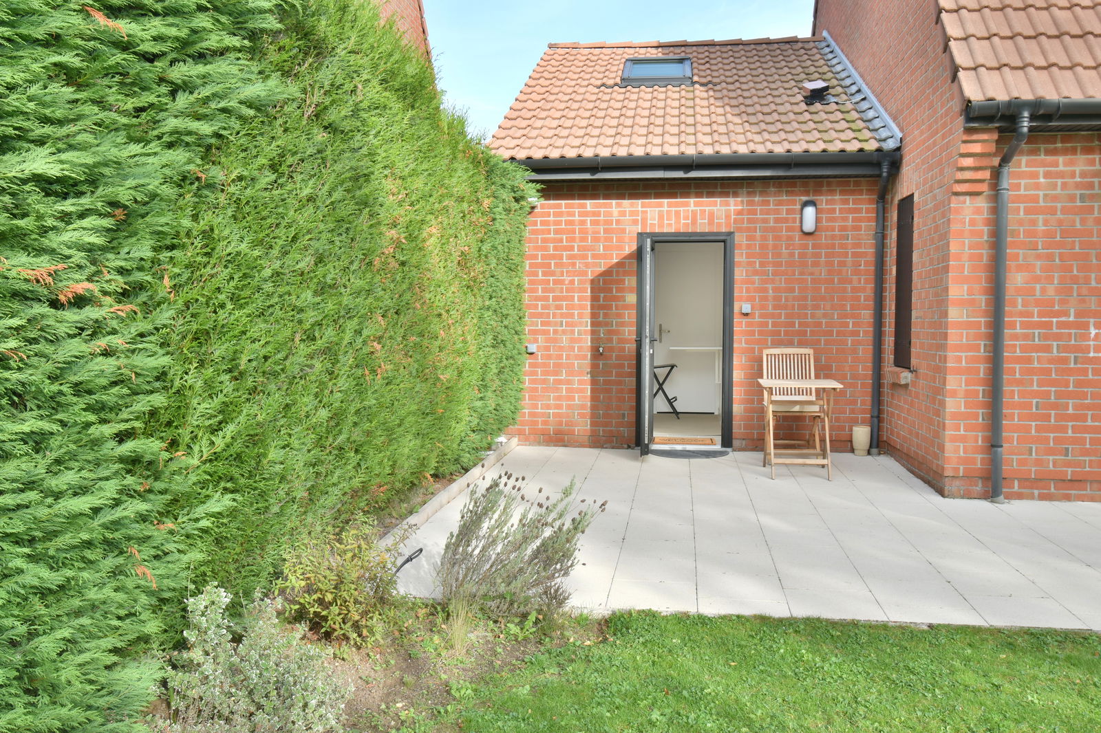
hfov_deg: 61.9
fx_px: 917
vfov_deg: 43.6
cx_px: 550
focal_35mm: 30
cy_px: 366
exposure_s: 1/30
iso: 140
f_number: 16
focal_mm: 20
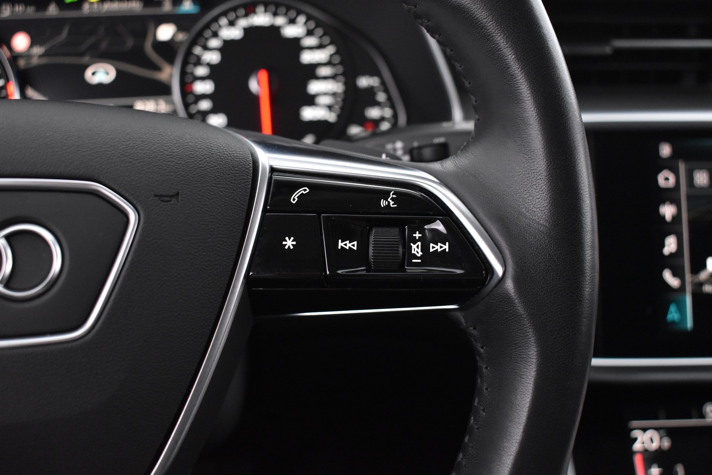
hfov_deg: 49.6
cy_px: 238
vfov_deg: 34.2
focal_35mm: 39
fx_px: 771
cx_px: 356
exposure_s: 1/25
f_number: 4
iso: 3200
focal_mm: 26
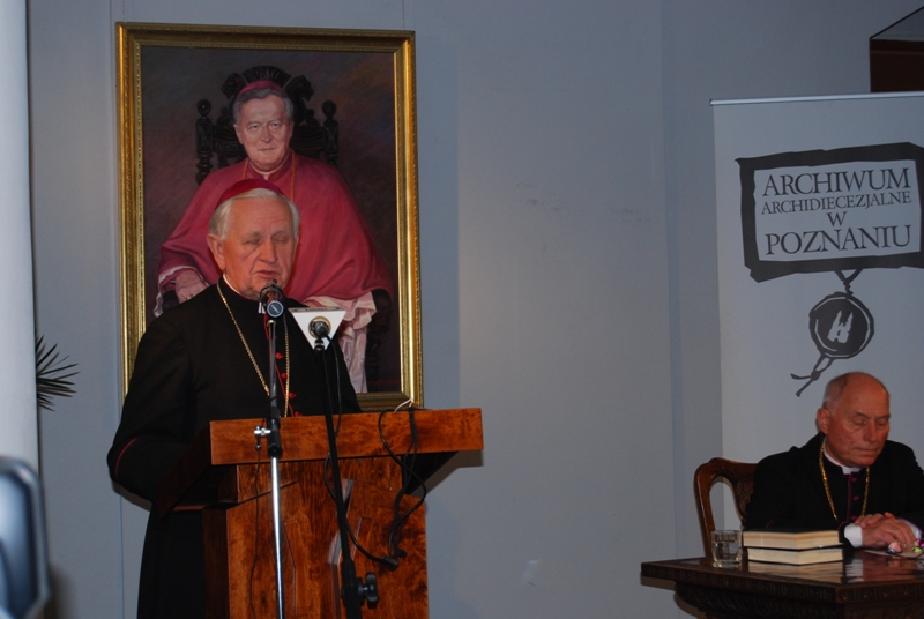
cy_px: 310
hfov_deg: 24.6
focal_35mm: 82
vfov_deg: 16.6
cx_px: 462
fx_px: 2121
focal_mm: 55
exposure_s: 1/60
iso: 360
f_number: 5.6
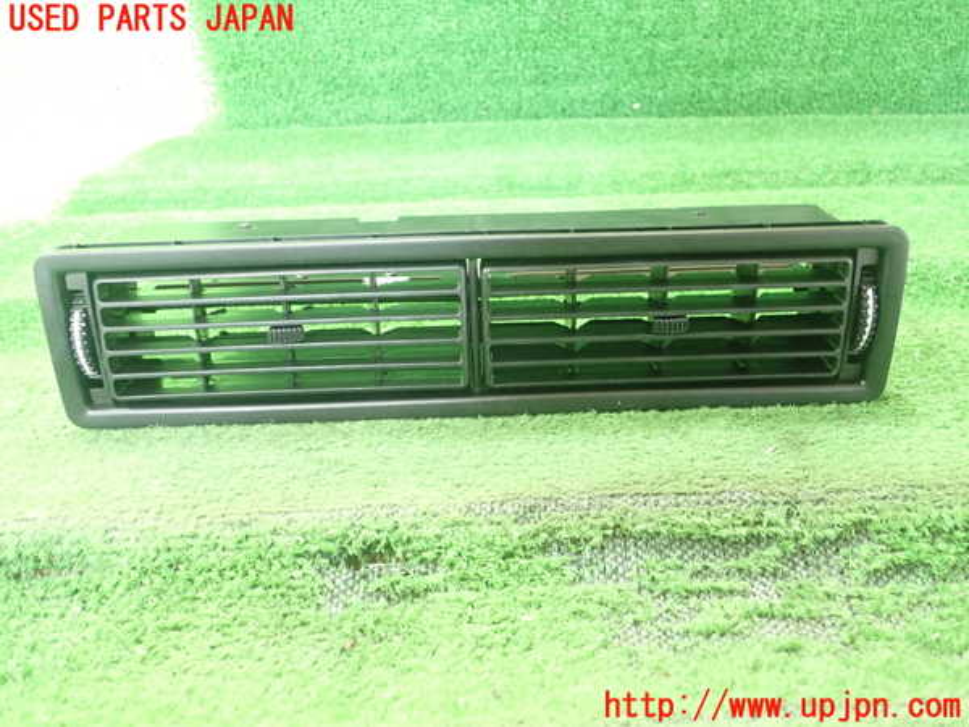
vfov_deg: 46.8
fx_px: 840
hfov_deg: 60.0
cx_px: 484
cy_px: 364
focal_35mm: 30
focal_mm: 5.5
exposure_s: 1/80
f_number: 2.3
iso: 800
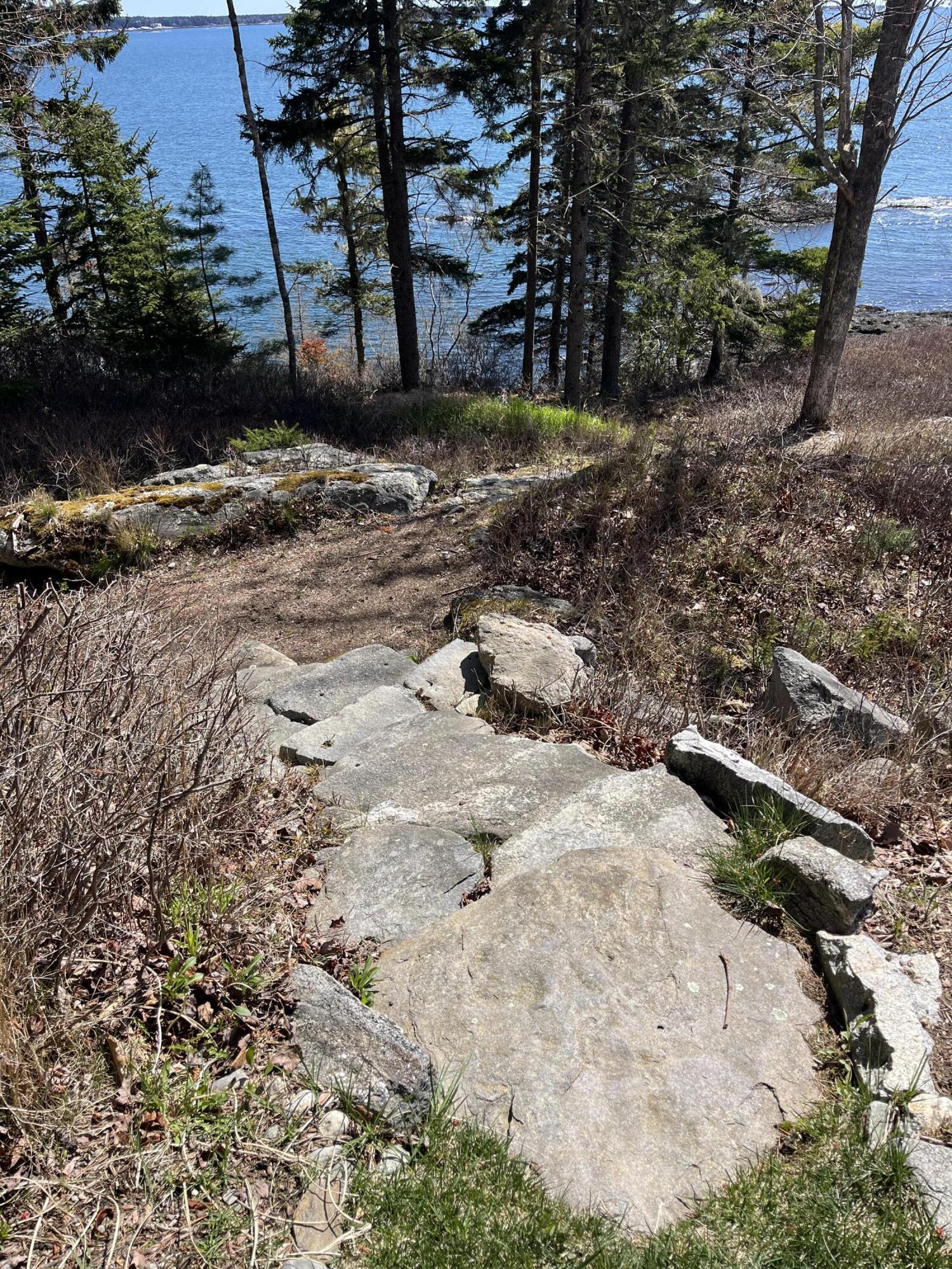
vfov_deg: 67.3
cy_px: 634
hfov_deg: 53.1
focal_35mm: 26
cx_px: 476
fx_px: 953
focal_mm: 5.1
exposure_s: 1/2463
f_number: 1.6
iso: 50
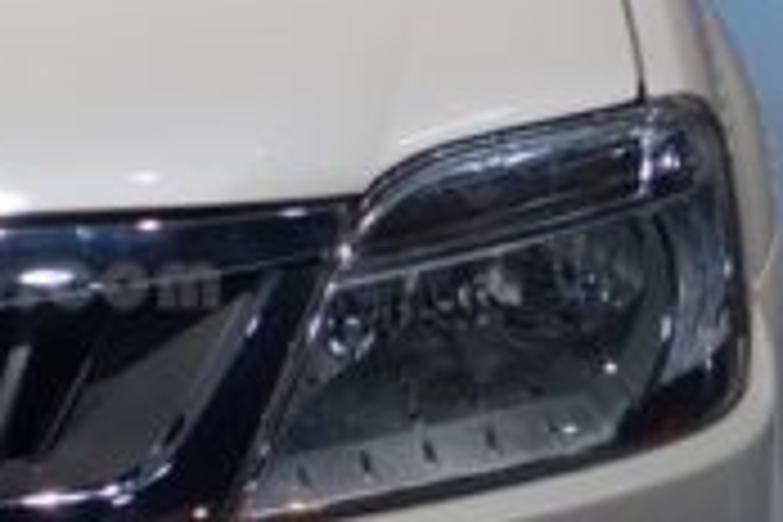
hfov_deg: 13.7
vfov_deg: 9.9
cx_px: -464
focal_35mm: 139
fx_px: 3028
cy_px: 232
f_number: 4.5
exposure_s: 1/60
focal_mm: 21
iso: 160
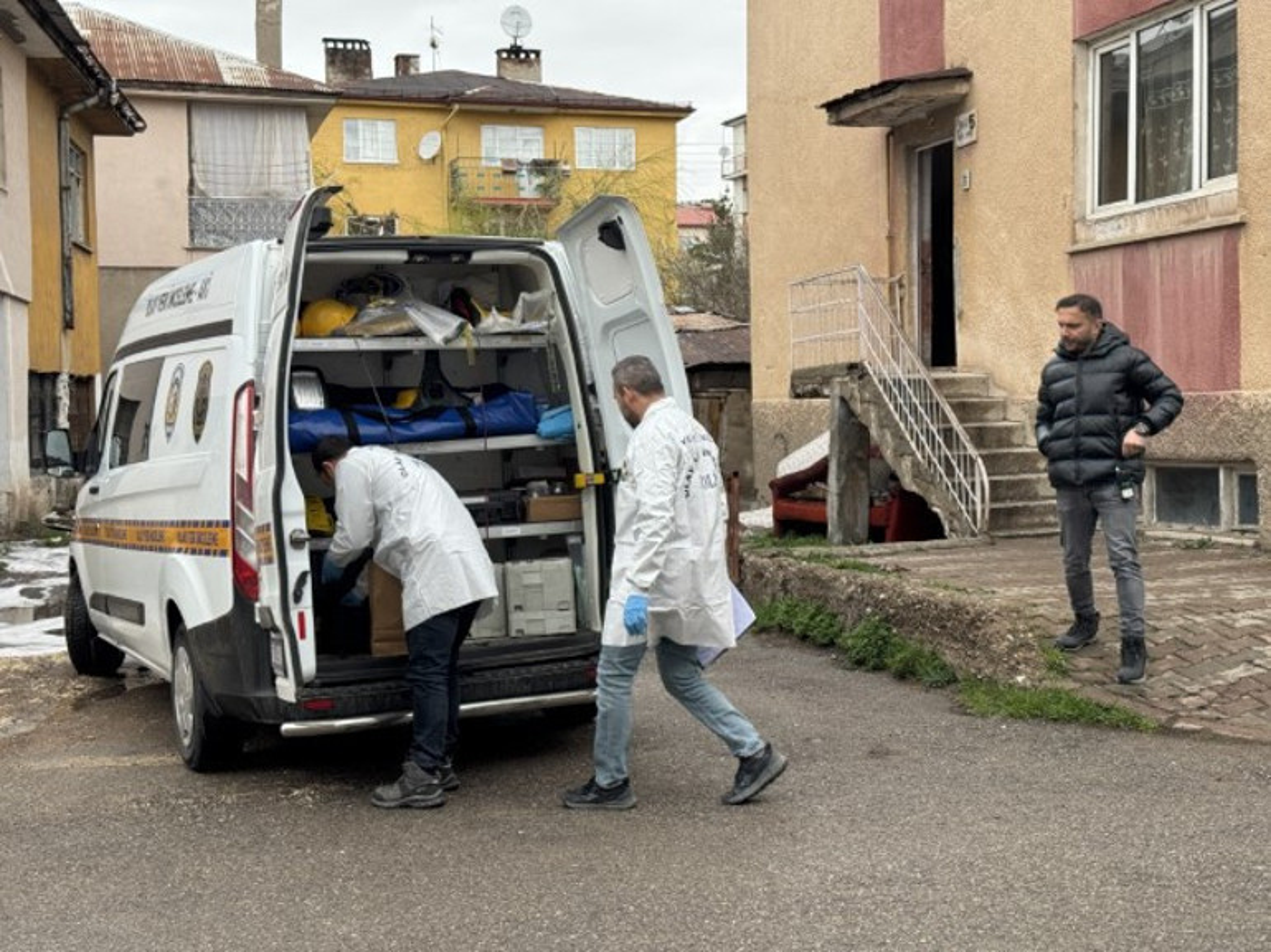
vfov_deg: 30.2
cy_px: 476
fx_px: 1762
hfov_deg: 39.7
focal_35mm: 48
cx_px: 636
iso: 64
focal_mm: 6.76
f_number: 1.78
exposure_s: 1/678
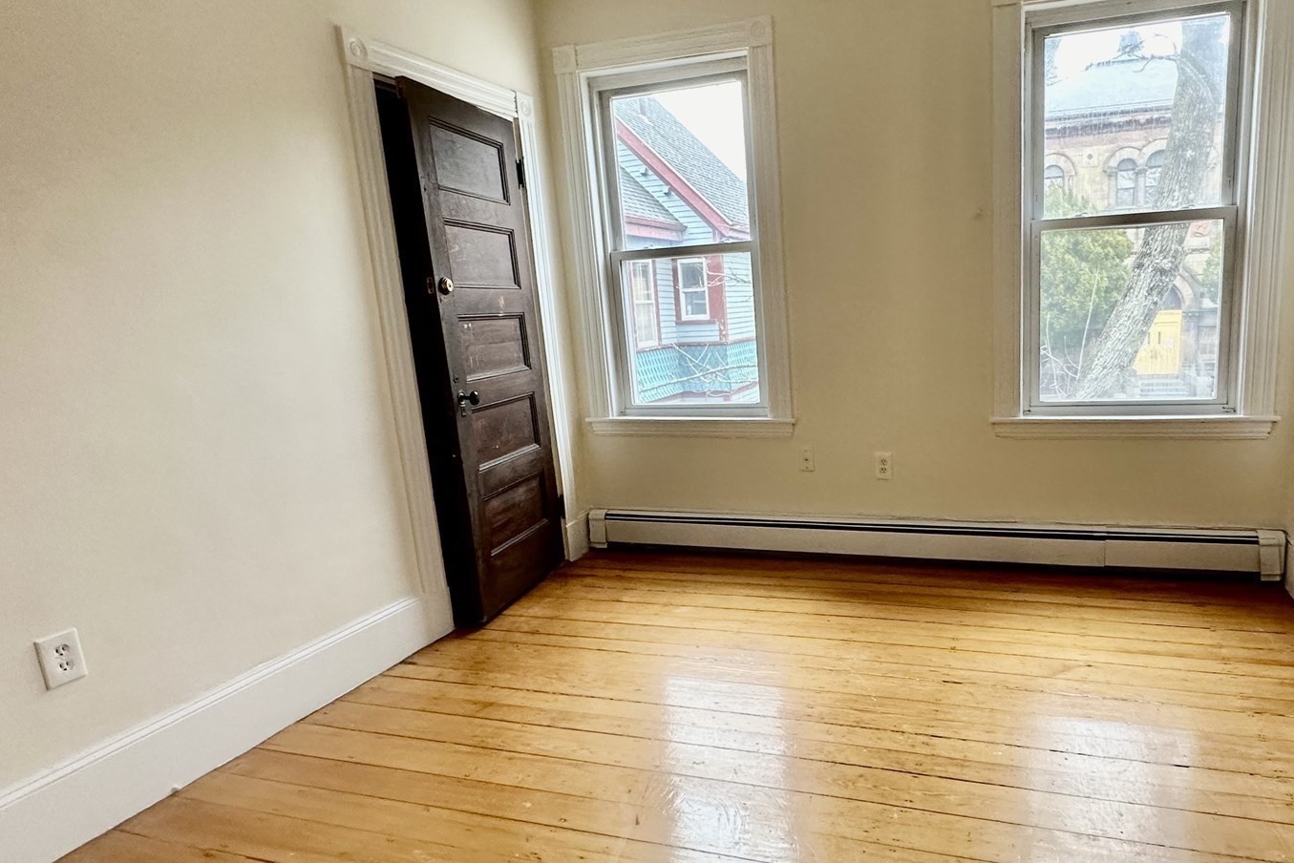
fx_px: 791
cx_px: 811
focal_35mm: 22
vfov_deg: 57.2
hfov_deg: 77.1
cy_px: 456
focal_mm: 2.22
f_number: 2.2
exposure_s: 1/60
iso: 200
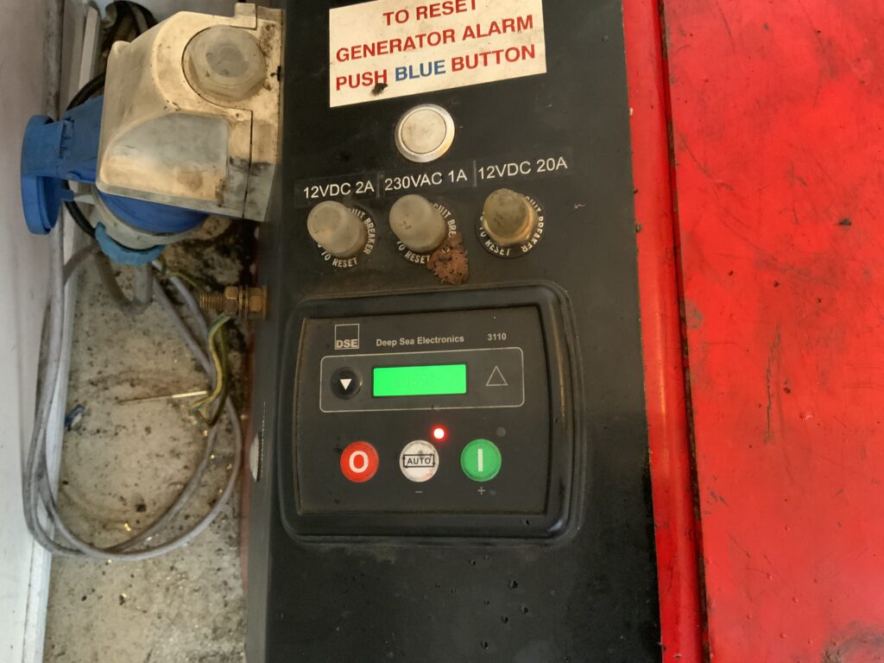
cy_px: 332
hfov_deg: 61.7
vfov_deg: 48.2
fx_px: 741
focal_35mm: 29
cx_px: 442
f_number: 1.8
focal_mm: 3
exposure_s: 1/26
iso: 400
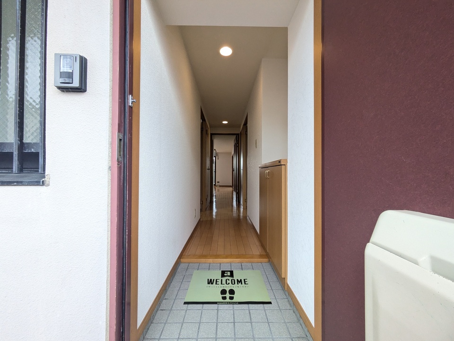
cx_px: 227
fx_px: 184
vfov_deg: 85.7
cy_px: 170
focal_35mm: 14
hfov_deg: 102.1
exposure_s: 1/120
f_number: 2.2
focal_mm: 1.83
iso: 200
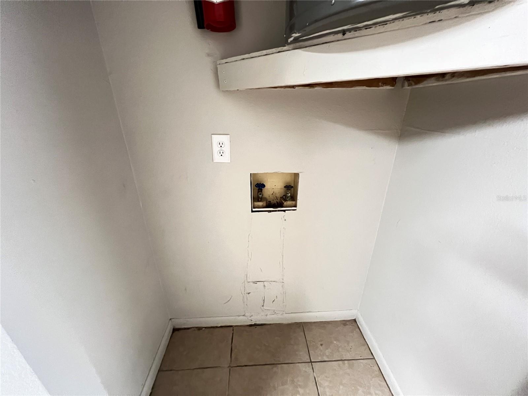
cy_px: 198
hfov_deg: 106.2
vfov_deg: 89.9
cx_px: 264
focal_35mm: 13
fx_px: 198
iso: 1000
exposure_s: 1/40
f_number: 1.8
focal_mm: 1.57
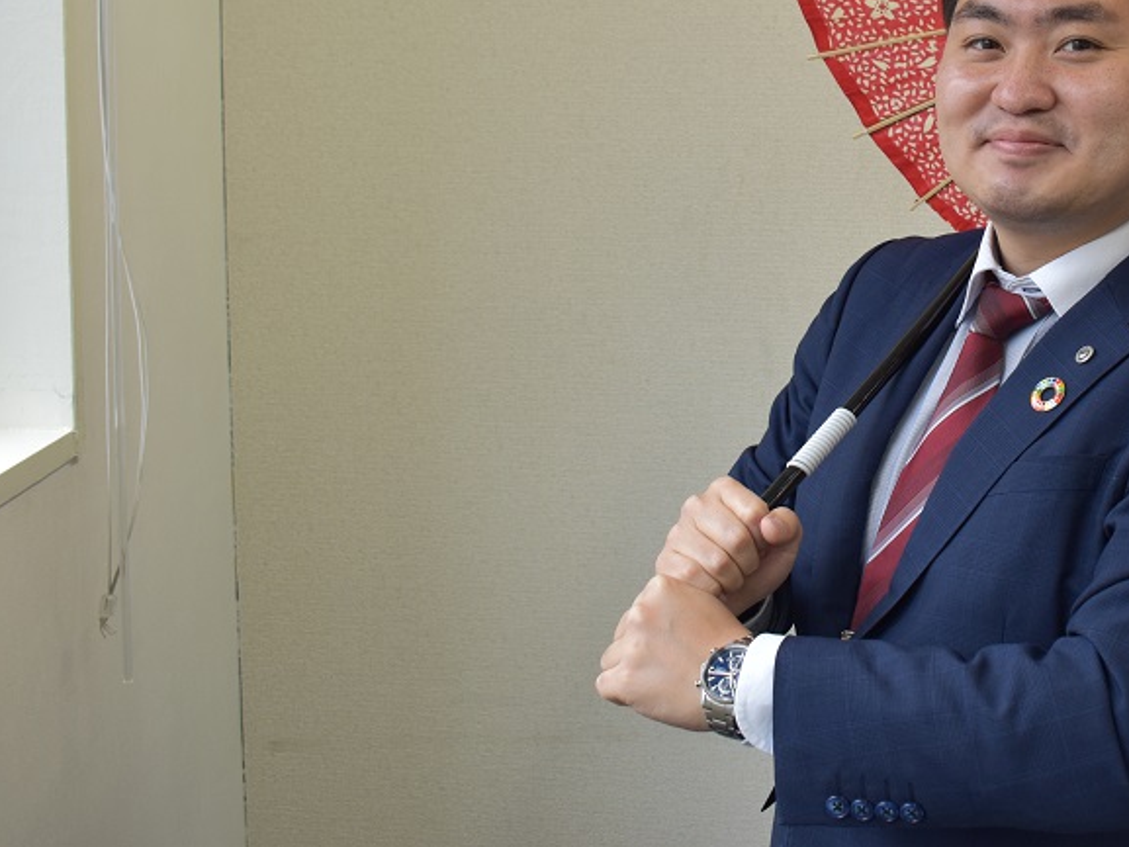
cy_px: 198
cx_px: 955
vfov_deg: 24.1
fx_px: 1957
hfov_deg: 31.1
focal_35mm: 60
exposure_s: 1/100
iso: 400
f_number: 5.6
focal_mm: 24
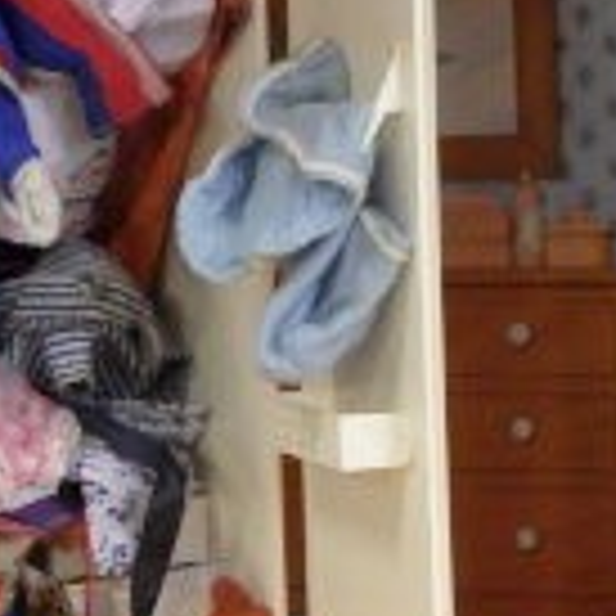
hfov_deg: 14.5
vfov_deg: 15.0
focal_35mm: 116
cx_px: 769
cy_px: 324
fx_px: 2335
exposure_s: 1/45
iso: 800
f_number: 3.5
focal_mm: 5
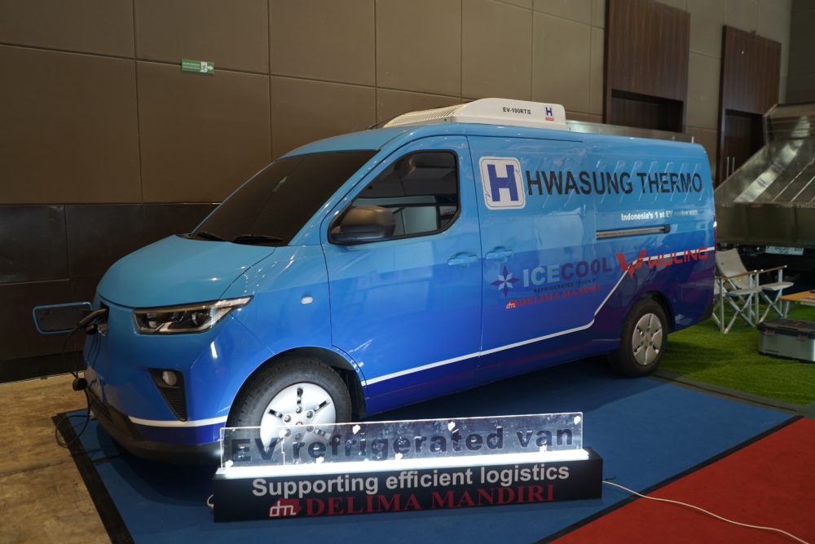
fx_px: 634
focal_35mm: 28
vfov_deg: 46.4
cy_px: 272
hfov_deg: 65.5
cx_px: 408
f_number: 2.5
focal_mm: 28
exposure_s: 1/100
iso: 1250
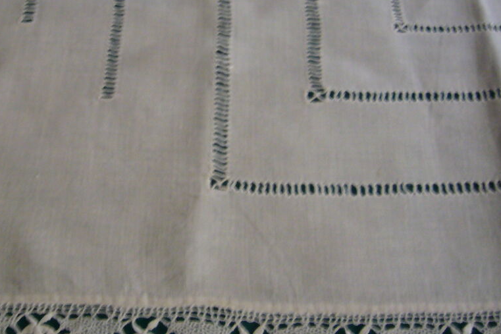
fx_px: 682
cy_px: 111
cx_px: 182
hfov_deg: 40.0
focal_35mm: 49
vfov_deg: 27.3
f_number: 2.8
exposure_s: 1/4
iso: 200
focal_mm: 4.6
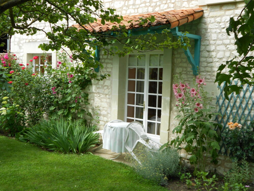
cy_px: 96
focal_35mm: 49
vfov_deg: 29.7
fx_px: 360
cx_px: 127
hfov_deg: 38.9
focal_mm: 8.8
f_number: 4.5
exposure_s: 1/250
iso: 80
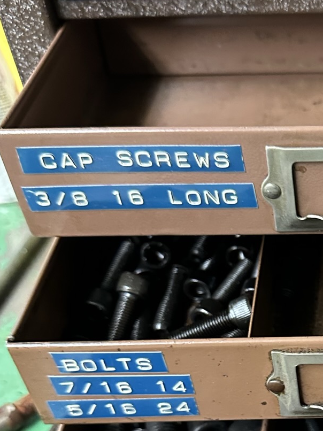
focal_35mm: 61
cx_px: 383
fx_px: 759
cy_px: 345
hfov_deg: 22.2
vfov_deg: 30.9
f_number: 1.78
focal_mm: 6.86
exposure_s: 1/60
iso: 500
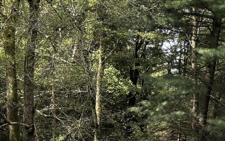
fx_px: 773
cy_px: 91
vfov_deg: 10.4
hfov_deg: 14.9
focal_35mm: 126
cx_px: 378
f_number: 1.6
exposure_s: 1/466
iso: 50
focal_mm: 5.96
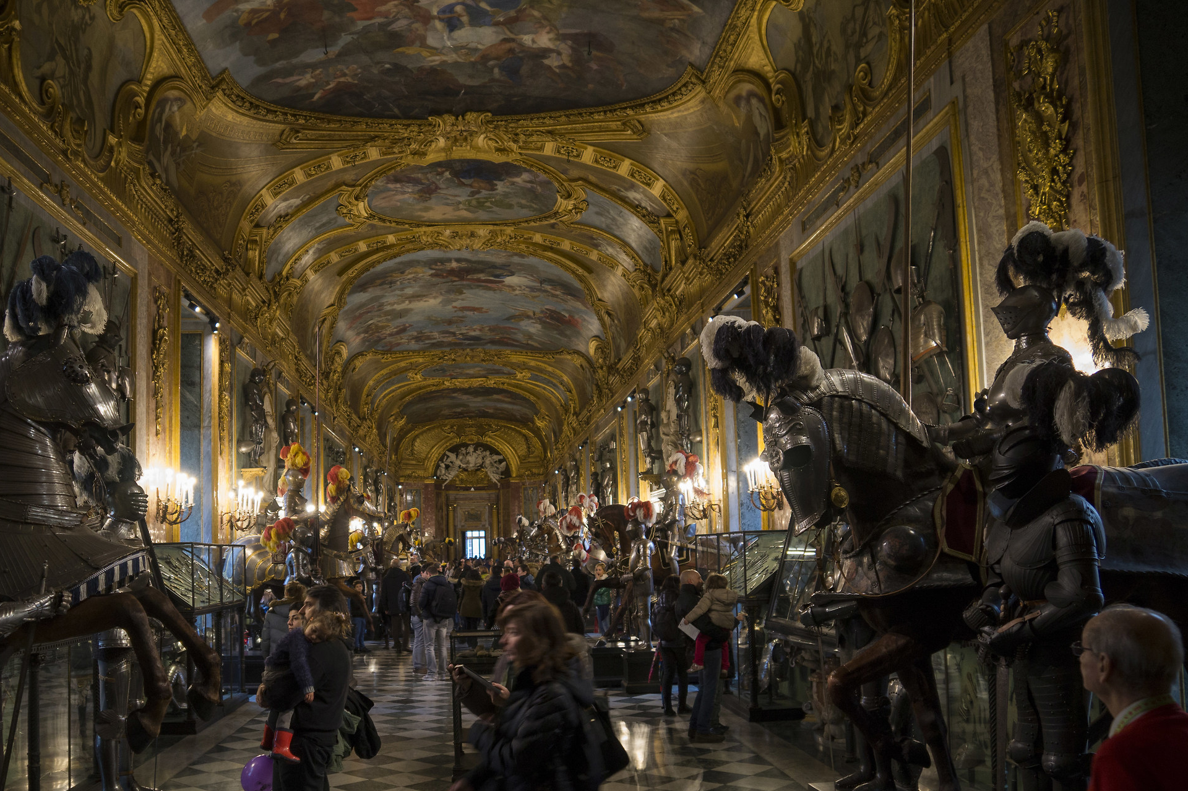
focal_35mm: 30
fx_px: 989
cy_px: 474
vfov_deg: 43.3
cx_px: 467
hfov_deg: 61.3
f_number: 2.8
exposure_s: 1/15
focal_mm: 16
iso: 400
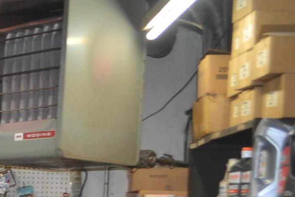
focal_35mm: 116
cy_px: 349
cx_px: -215
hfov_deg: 15.5
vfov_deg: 11.1
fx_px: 951
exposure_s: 1/60
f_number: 3.5
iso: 640
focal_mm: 18
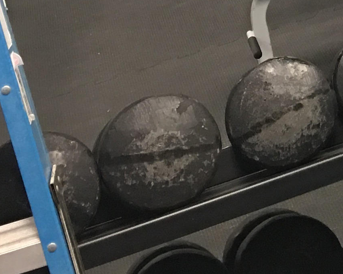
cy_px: -257
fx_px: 1360
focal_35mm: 134
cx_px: 601
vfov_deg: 10.6
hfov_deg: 13.1
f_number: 2.2
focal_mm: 4.15
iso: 50
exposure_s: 1/15
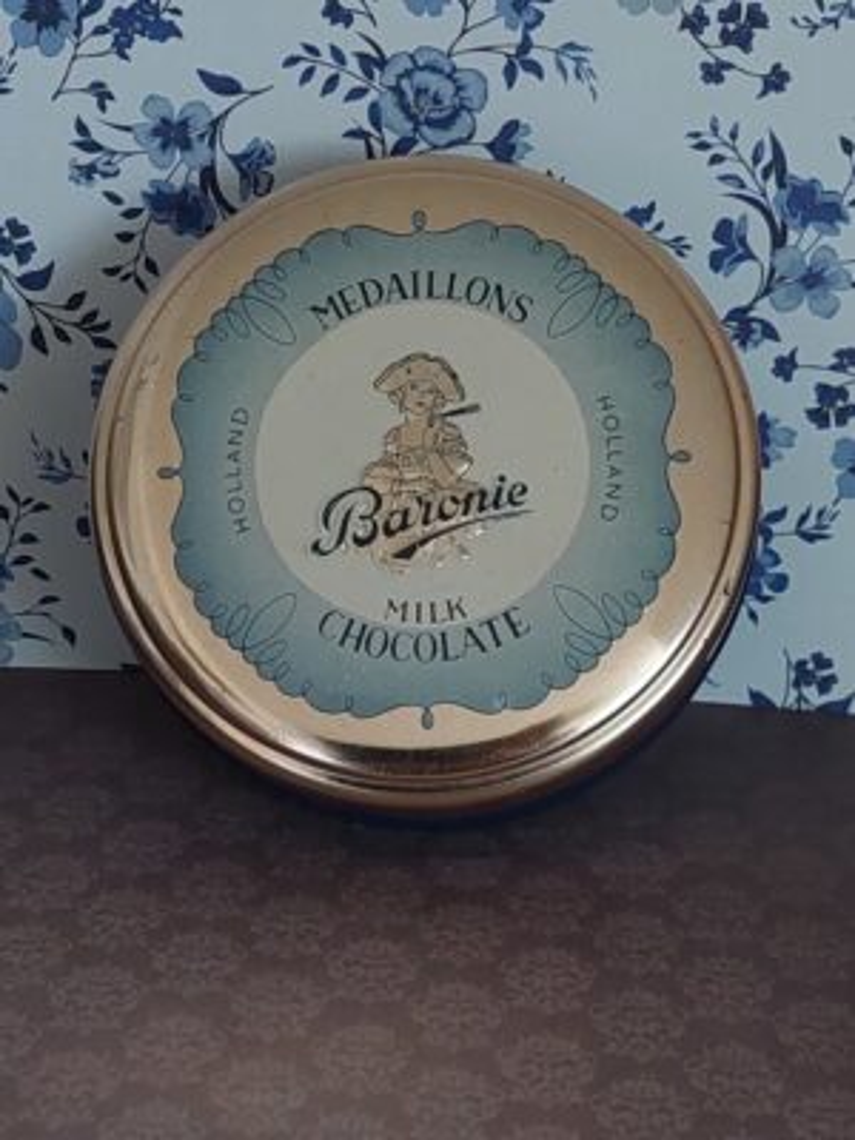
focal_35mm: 24
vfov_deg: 71.6
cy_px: 570
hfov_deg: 56.8
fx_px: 790
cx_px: 428
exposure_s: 1/50
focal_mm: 5.23
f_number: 1.8
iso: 500
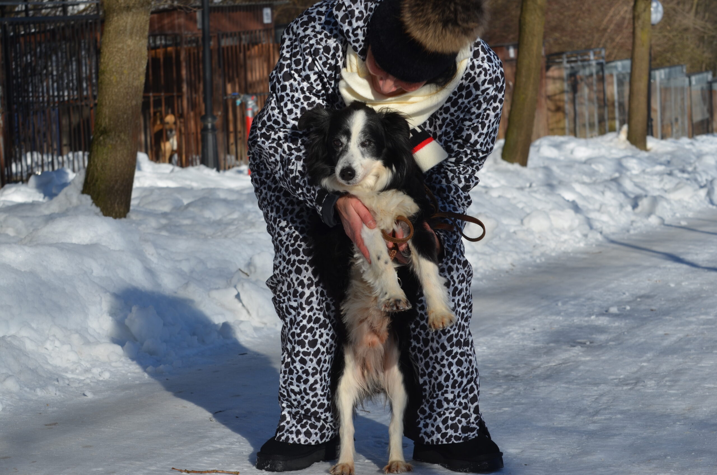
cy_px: 238
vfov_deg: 13.0
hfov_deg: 19.5
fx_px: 2087
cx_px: 358
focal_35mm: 105
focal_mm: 70
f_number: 8
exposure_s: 1/250
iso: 100
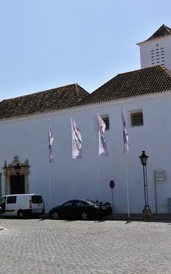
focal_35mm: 56
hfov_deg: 22.9
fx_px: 417
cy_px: 112
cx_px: 35
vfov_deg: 36.2
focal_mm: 11.4
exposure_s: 1/1250
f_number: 6.3
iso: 100
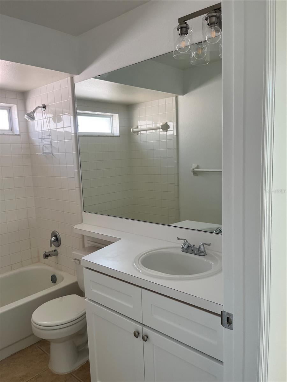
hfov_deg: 53.1
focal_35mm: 26
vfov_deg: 67.3
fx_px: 287
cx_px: 144
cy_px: 191
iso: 64
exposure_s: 1/153
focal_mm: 5.1
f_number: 1.6
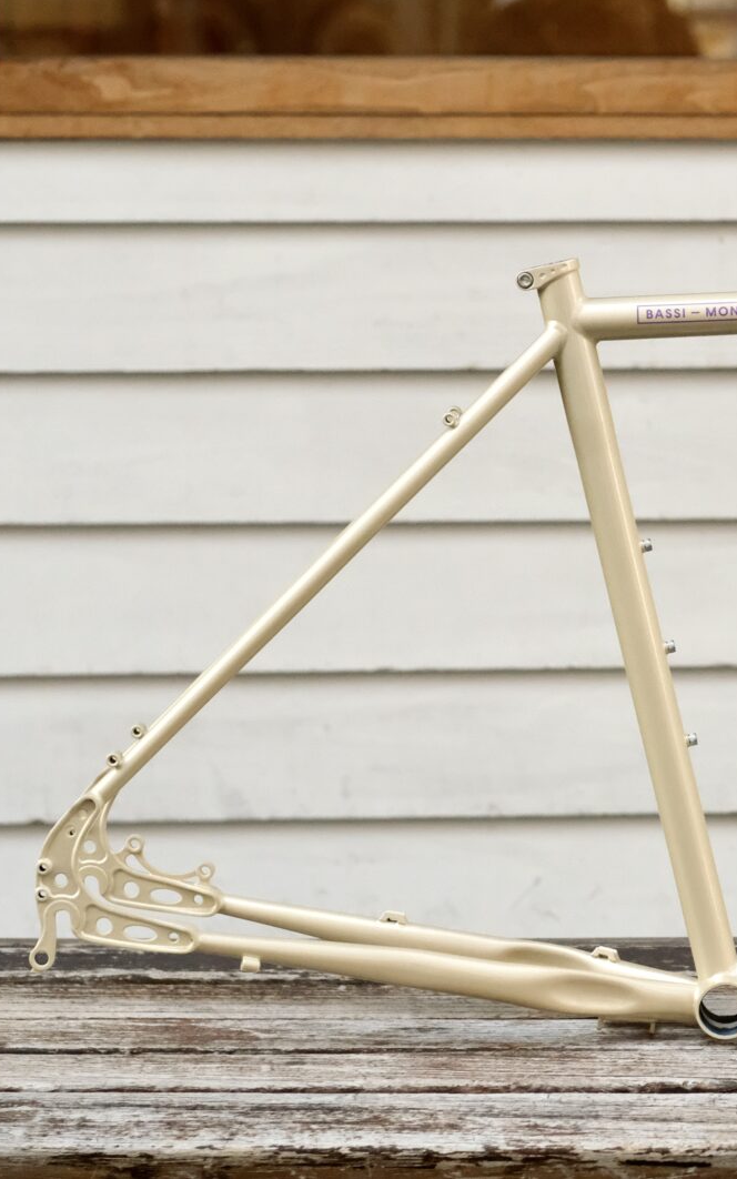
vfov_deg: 16.2
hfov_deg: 10.0
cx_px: 860
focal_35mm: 129
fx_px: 4145
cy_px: 588
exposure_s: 1/500
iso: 3200
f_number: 3.2
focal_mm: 56
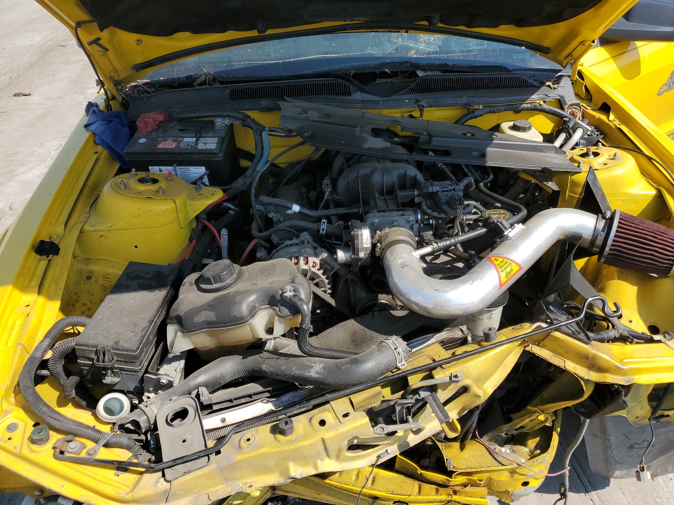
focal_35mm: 26
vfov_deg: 53.1
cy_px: 252
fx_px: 506
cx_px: 337
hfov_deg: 67.3
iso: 50
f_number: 1.5
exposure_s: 1/2500
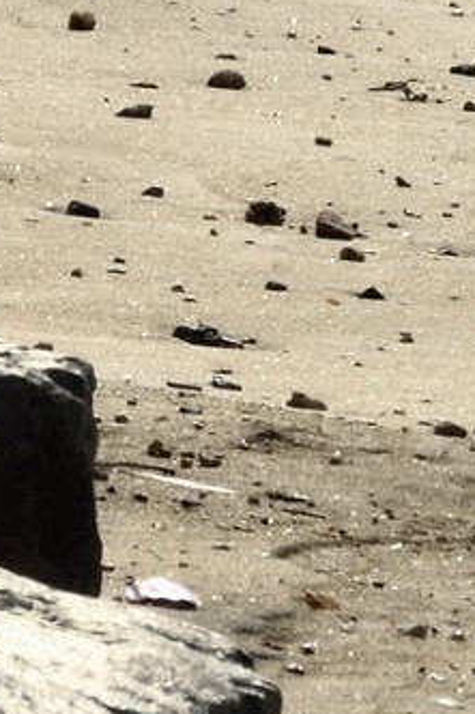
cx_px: 1449
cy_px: -1453
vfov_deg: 1.4
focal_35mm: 1447
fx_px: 28666
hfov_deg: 0.9
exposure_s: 1/320
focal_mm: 200
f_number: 18
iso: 200
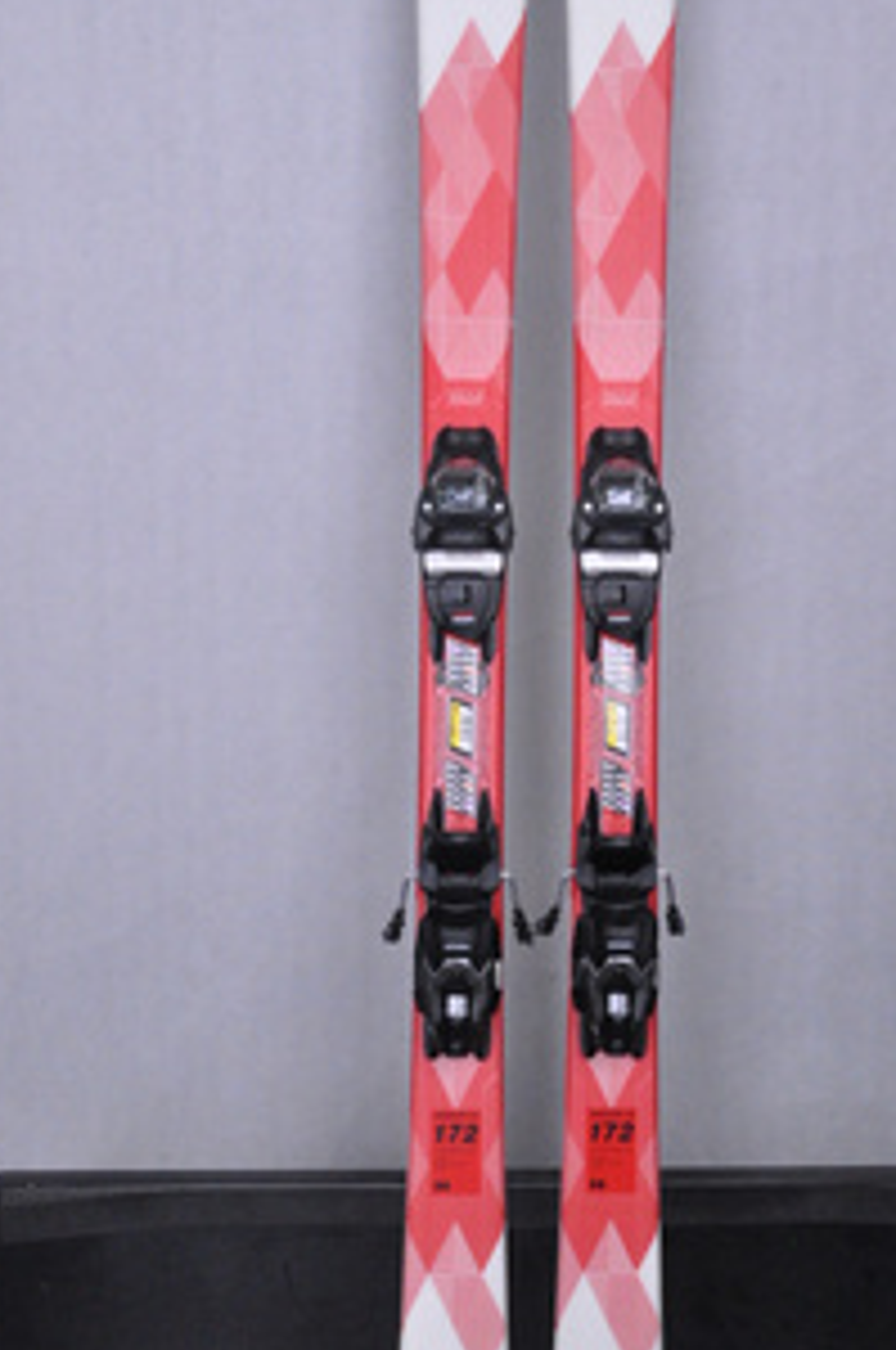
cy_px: 608
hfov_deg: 24.9
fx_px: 2023
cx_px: 534
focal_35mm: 54
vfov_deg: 36.9
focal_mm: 24
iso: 3200
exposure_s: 1/125
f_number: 9.5
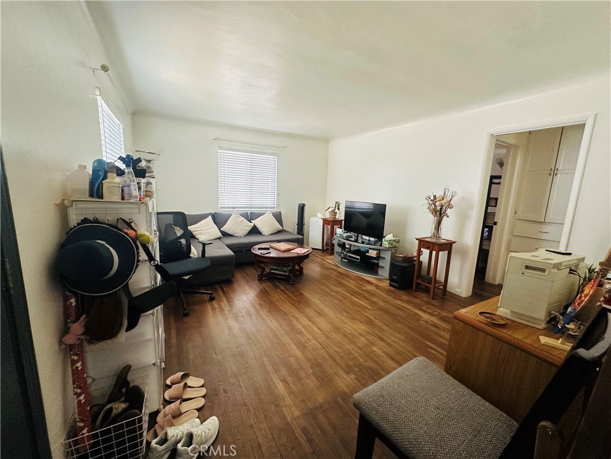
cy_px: 230
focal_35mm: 14
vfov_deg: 85.7
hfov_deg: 102.1
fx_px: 247
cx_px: 306
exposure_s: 1/76
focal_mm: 2.22
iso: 320
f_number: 2.2
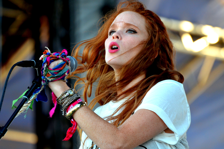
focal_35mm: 330
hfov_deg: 6.3
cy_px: 74
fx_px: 2049
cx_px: 112
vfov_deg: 4.1
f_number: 5.3
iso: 1000
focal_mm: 220
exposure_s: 1/500
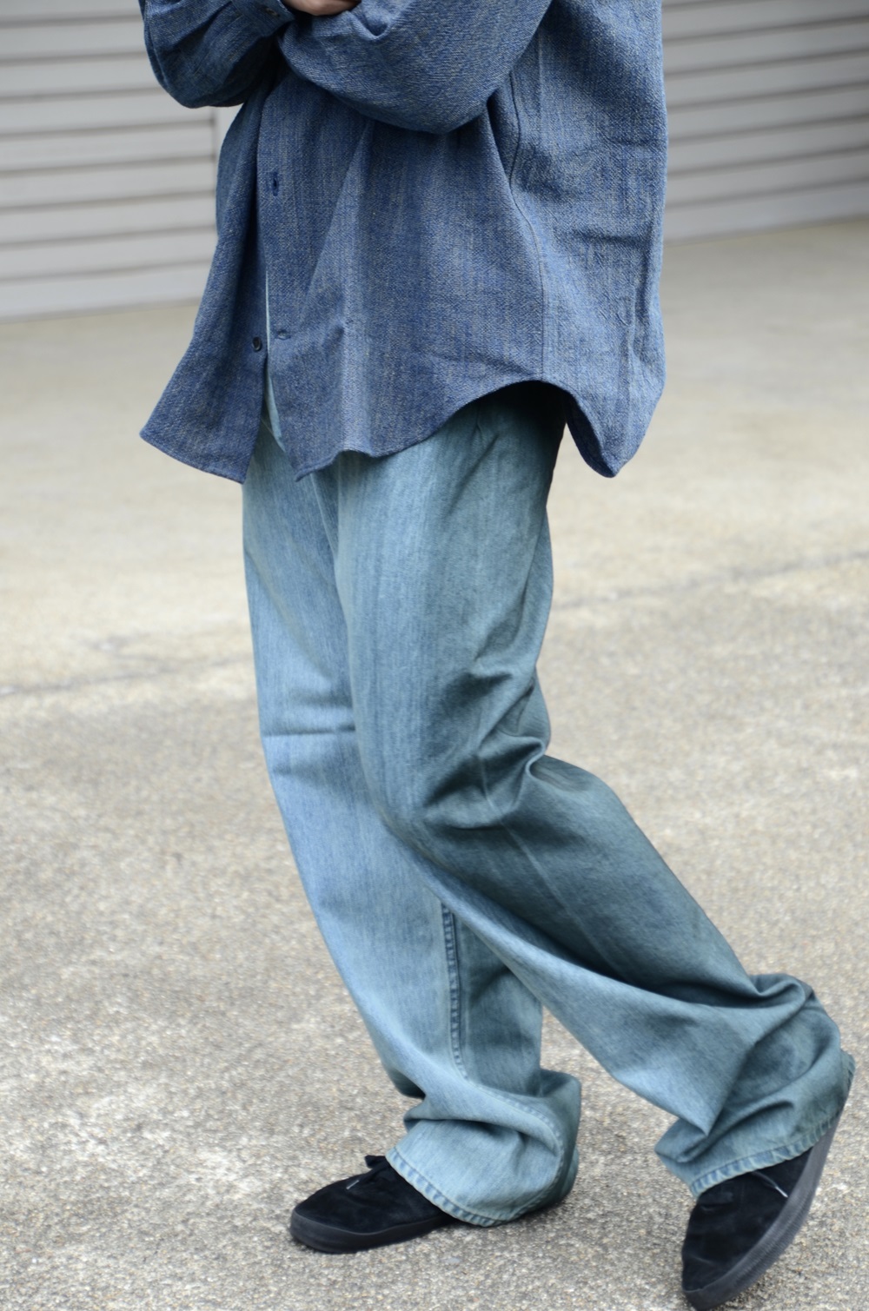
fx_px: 4690
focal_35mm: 129
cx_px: 434
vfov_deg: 15.9
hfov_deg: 10.6
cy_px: 656
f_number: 5.6
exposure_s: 1/160
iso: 125
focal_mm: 86
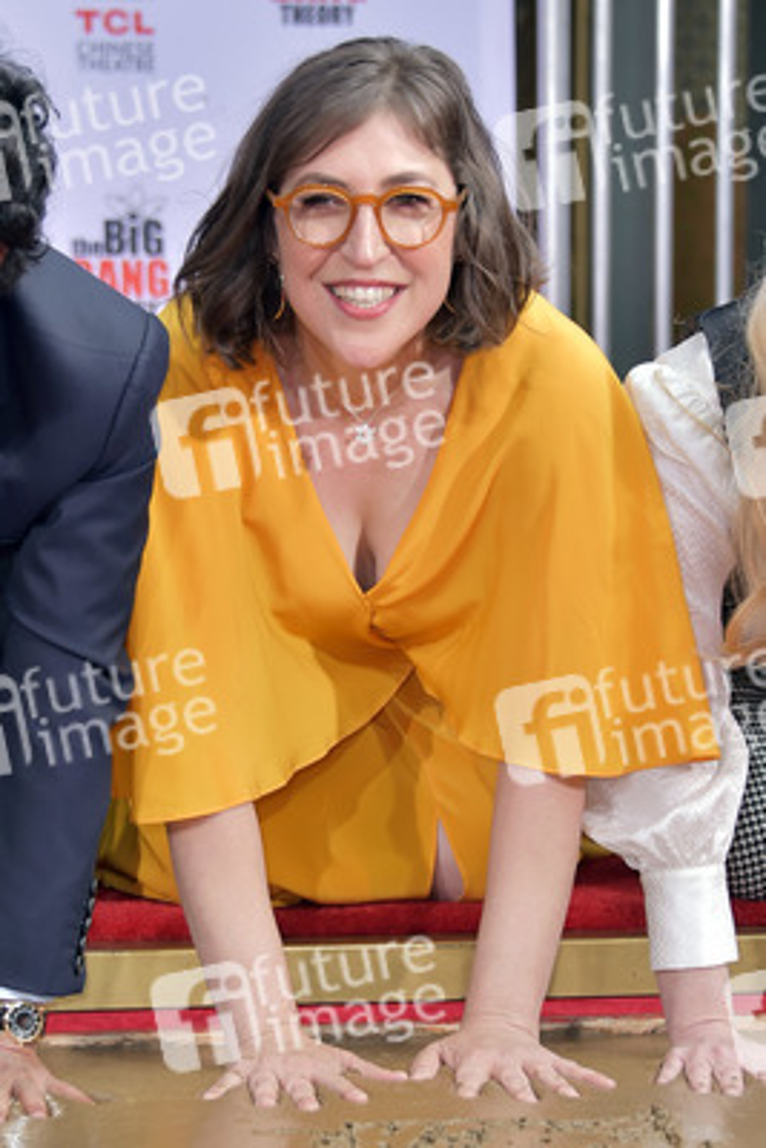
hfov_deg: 18.9
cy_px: 574
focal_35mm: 72
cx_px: 383
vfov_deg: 28.1
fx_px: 2296
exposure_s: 1/250
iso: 160
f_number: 5
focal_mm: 72
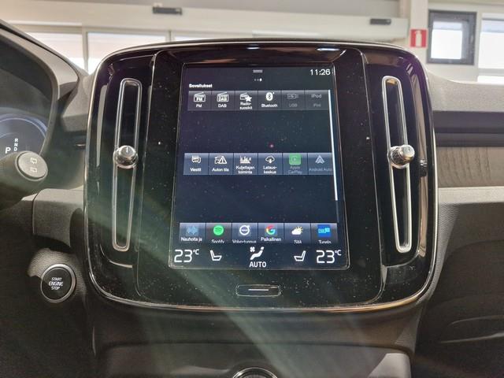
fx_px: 335
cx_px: 252
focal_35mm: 23
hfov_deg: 73.9
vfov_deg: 58.9
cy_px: 189
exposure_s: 1/50
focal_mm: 5.4
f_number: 1.8
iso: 640
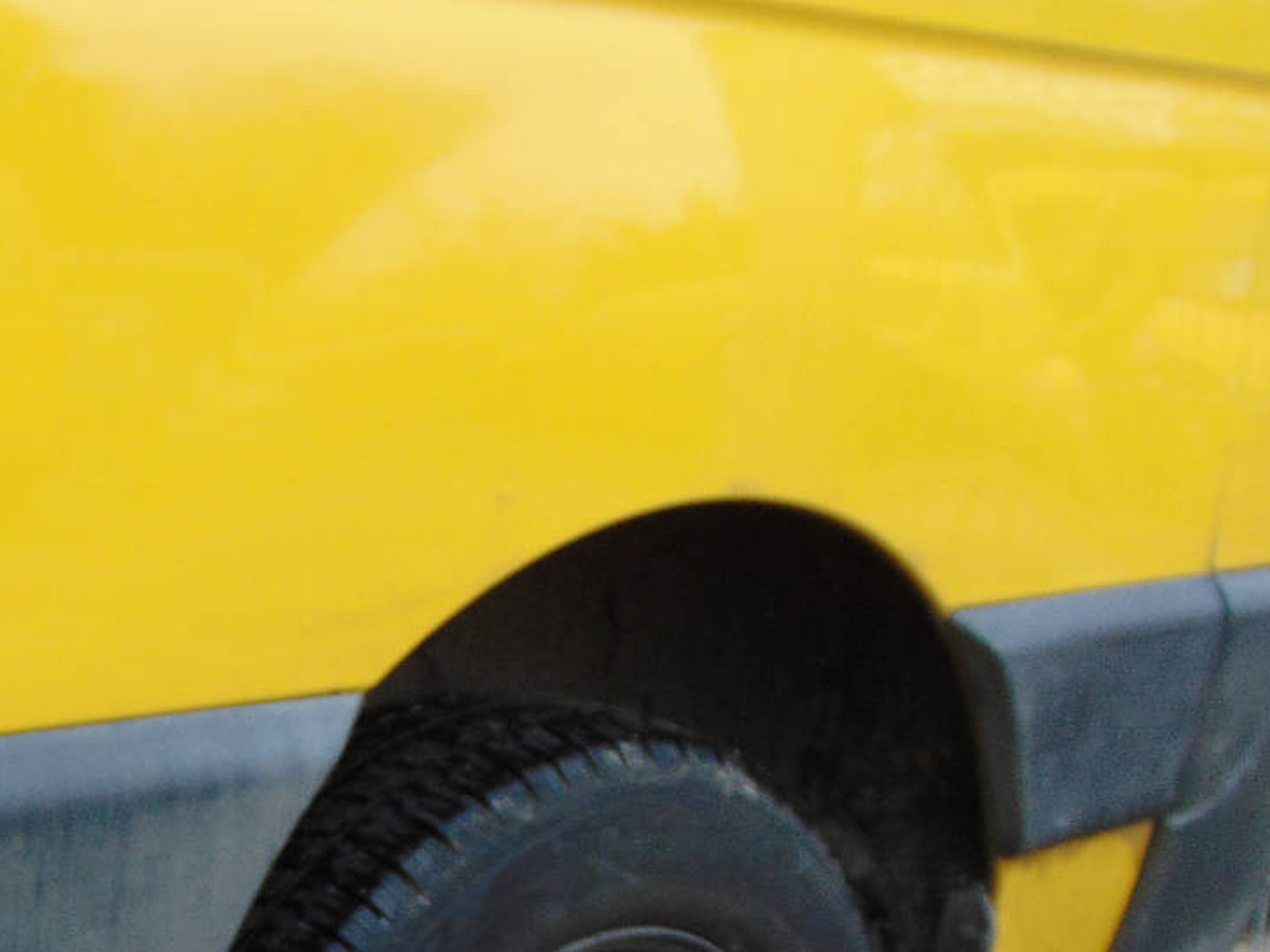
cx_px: 187
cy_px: 976
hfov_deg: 33.5
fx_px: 2018
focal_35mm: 55
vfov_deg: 25.1
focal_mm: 4.5
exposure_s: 1/30
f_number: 3
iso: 100
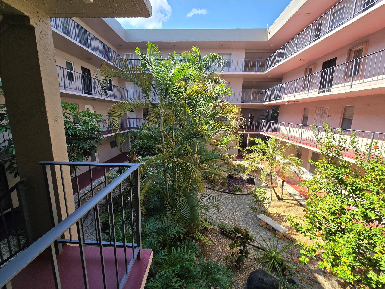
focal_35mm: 13
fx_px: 145
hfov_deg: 106.2
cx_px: 192
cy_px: 144
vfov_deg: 89.9
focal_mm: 2.2
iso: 50
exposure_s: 1/539
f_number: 2.2
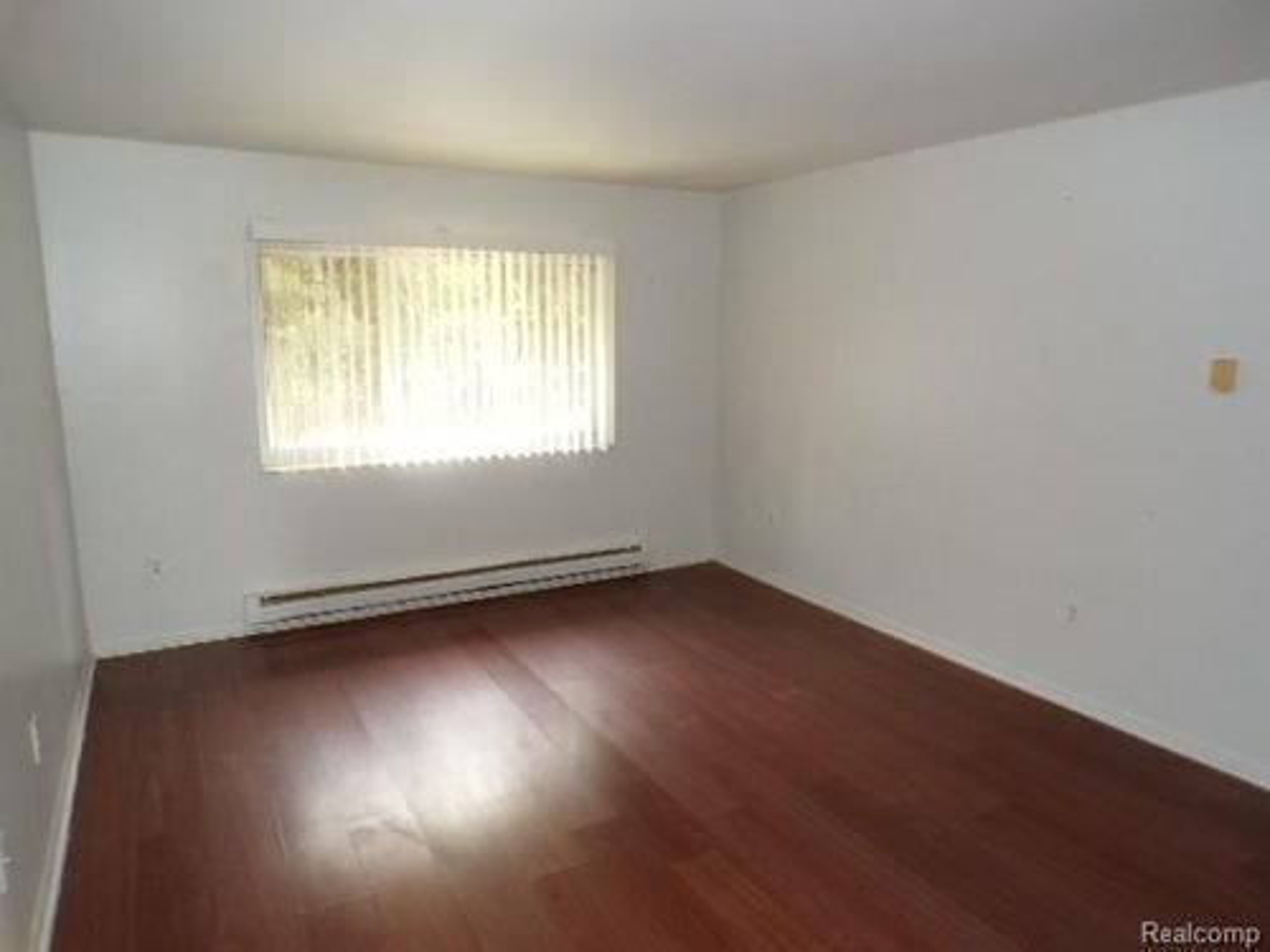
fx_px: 881
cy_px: 476
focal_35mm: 24
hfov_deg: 71.6
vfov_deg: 56.8
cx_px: 635
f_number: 3
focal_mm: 4.3
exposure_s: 1/25
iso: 200
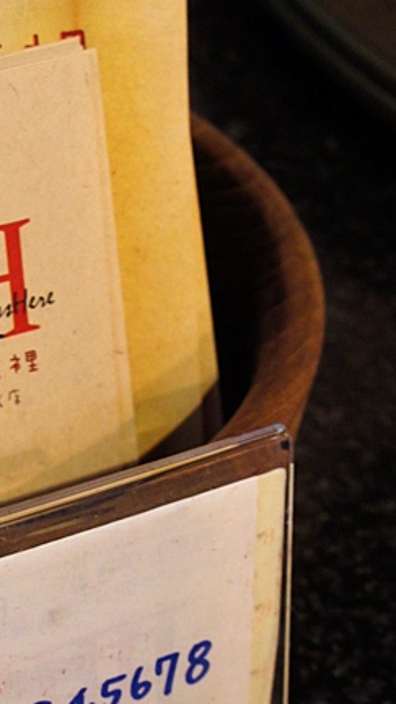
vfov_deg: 25.0
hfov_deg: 13.8
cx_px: -68
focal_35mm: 85
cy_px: 386
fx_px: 1587
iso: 1600
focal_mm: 26
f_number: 5.6
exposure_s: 1/10
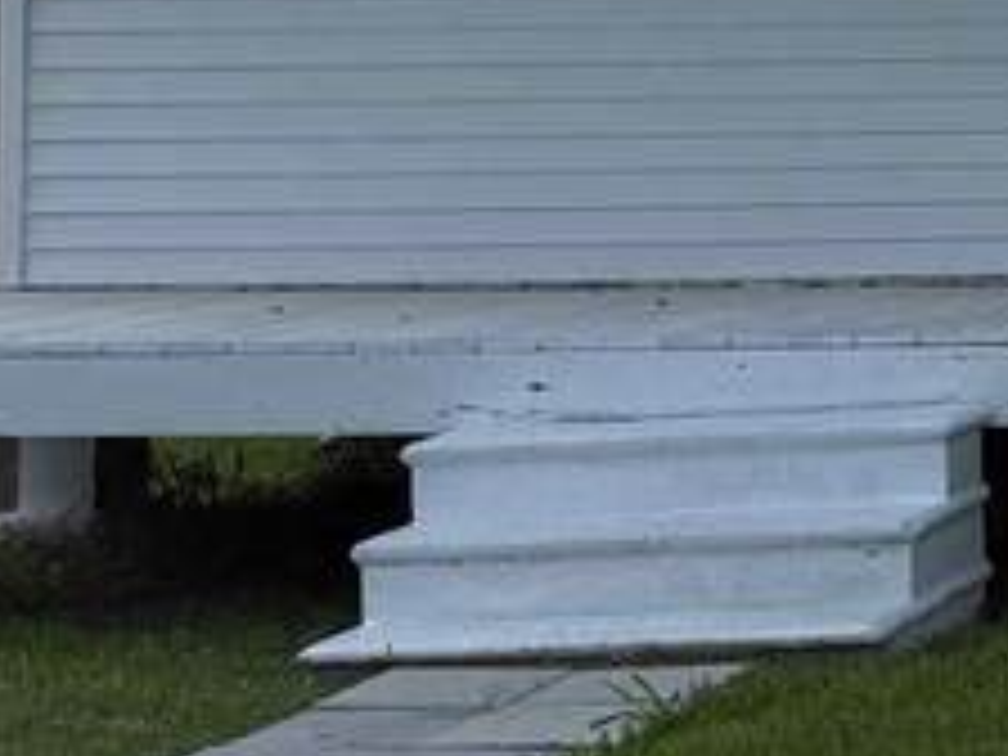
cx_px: 1976
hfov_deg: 12.7
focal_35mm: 137
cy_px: -284
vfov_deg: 10.5
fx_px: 3989
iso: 80
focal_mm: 6.76
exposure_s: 1/3953
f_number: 1.78
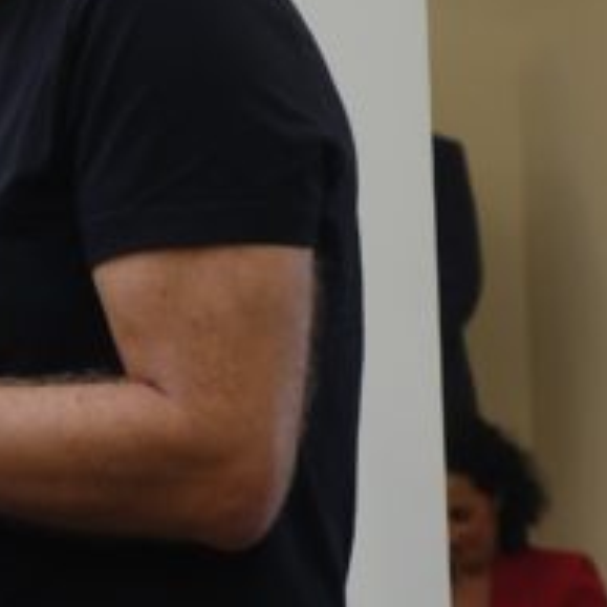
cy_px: 85
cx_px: -261
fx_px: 5674
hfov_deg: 6.1
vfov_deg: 6.1
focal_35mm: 286
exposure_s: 1/100
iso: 250
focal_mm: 32.83
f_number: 2.8
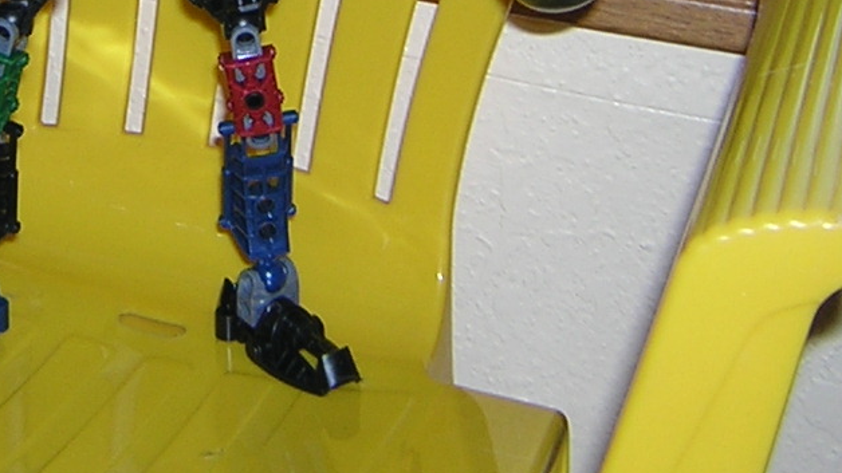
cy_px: -196
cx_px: 134
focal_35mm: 100
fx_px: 2232
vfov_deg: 11.7
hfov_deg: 21.0
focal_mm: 4.7
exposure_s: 1/60.1
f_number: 2.6
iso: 100
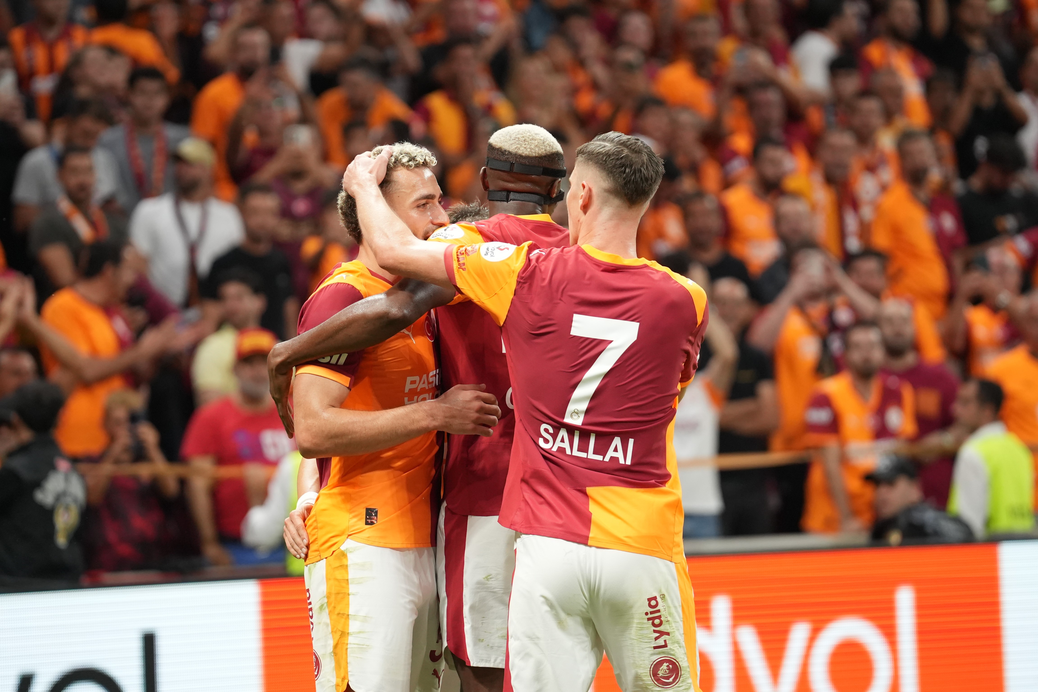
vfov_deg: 5.1
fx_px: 7784
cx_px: 519
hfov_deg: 7.6
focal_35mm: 270
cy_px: 346
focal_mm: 180
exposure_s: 1/1250
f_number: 2.8
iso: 2000
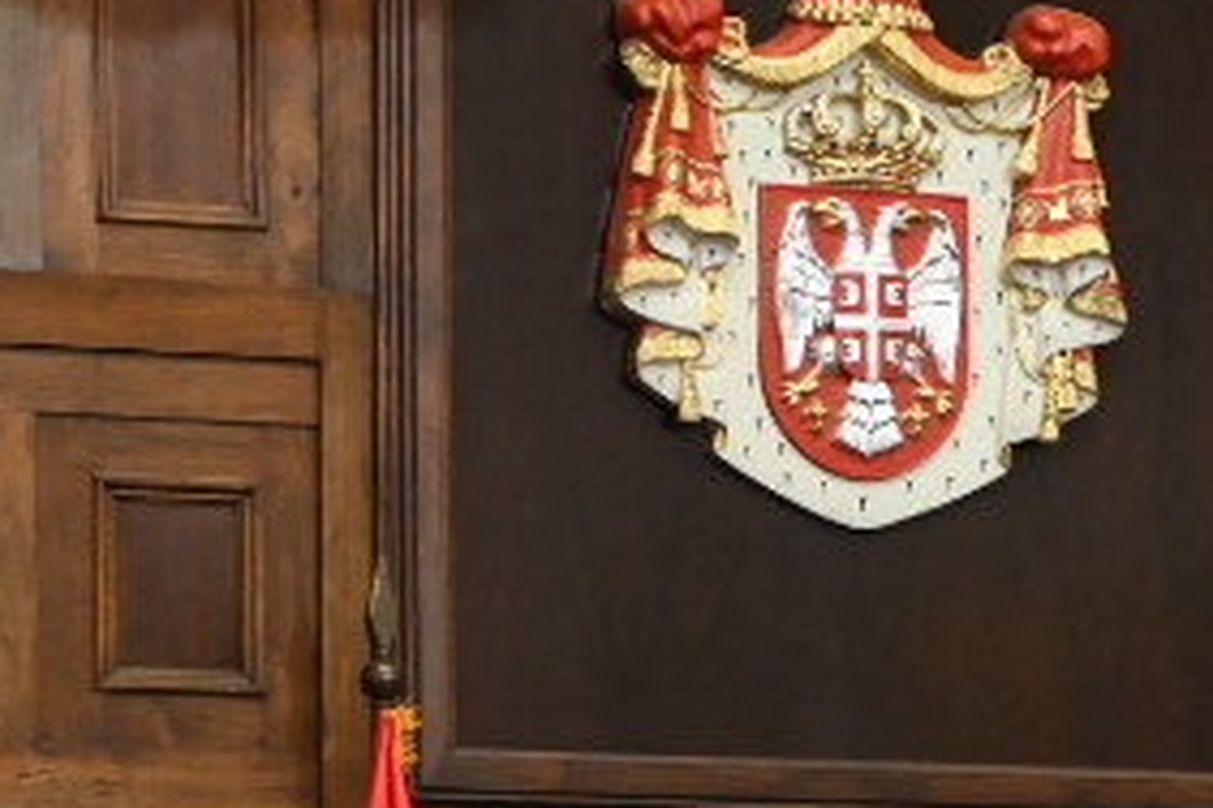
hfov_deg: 7.1
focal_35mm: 287
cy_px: 1328
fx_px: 9670
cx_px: 1669
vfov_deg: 4.7
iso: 3200
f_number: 4
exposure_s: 1/400
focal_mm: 50
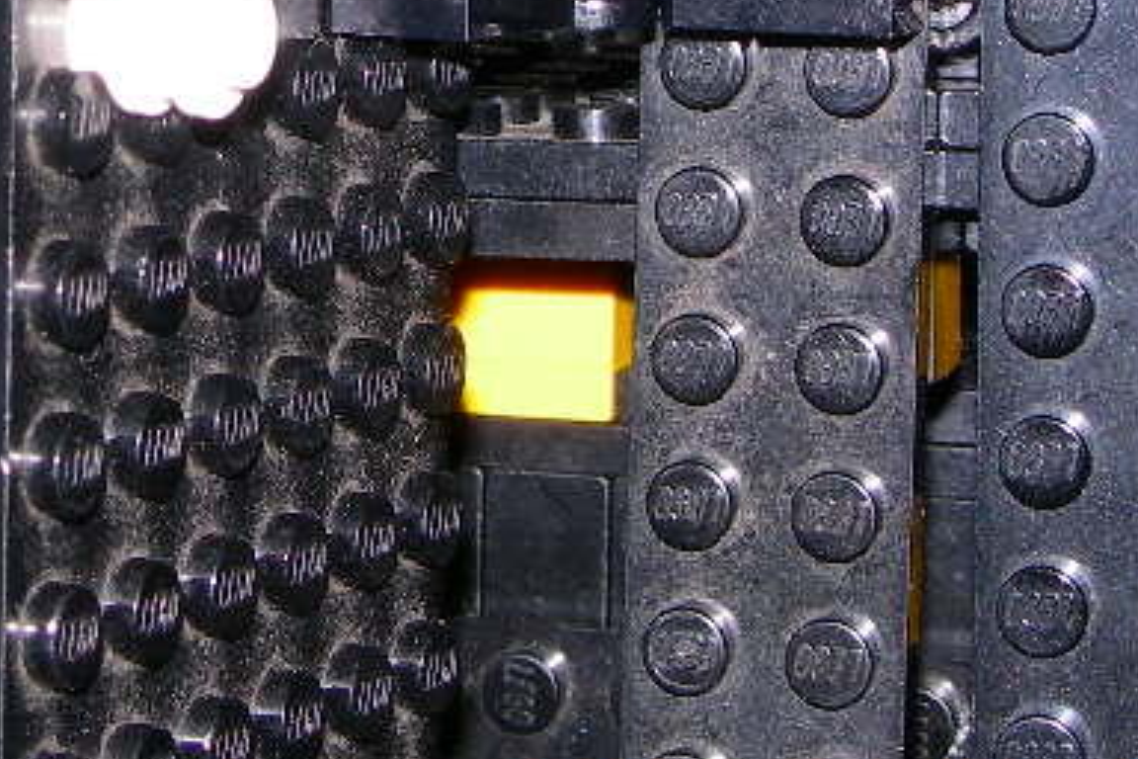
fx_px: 5342
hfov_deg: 12.0
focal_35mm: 169
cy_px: -95
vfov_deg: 8.1
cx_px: 27
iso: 50
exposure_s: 1/60.1
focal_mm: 12.7
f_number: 5.9
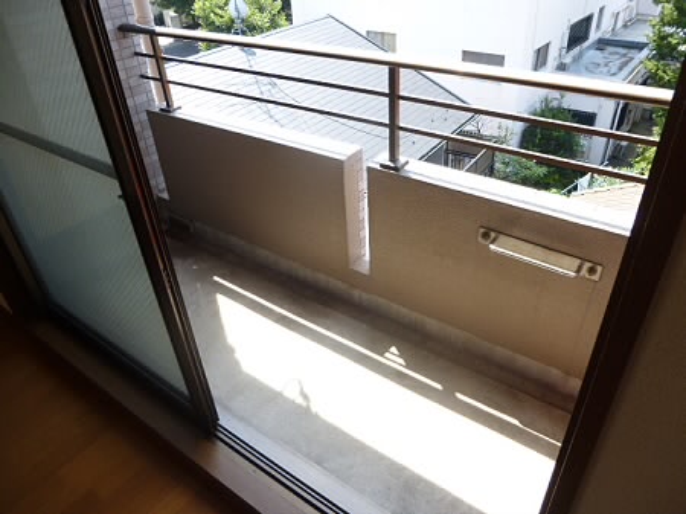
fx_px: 495
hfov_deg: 69.4
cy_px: 257
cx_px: 343
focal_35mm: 25
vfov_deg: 54.8
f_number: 3.1
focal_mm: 4.5
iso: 100
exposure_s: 1/200
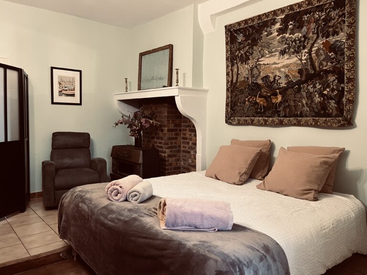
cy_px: 138
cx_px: 184
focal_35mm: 26
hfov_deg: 67.3
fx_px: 276
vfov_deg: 53.1
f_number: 1.6
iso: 400
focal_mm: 5.1
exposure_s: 1/50
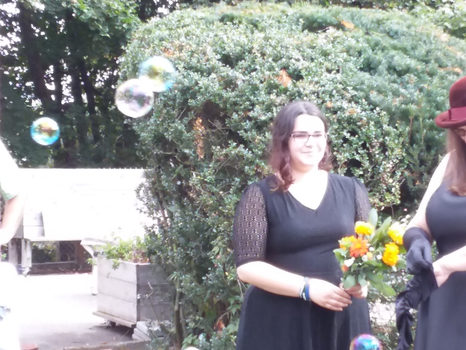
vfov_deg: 51.4
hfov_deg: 65.3
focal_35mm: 27
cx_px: 233
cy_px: 175
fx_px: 363
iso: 64
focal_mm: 2.91
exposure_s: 1/120
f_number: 1.9
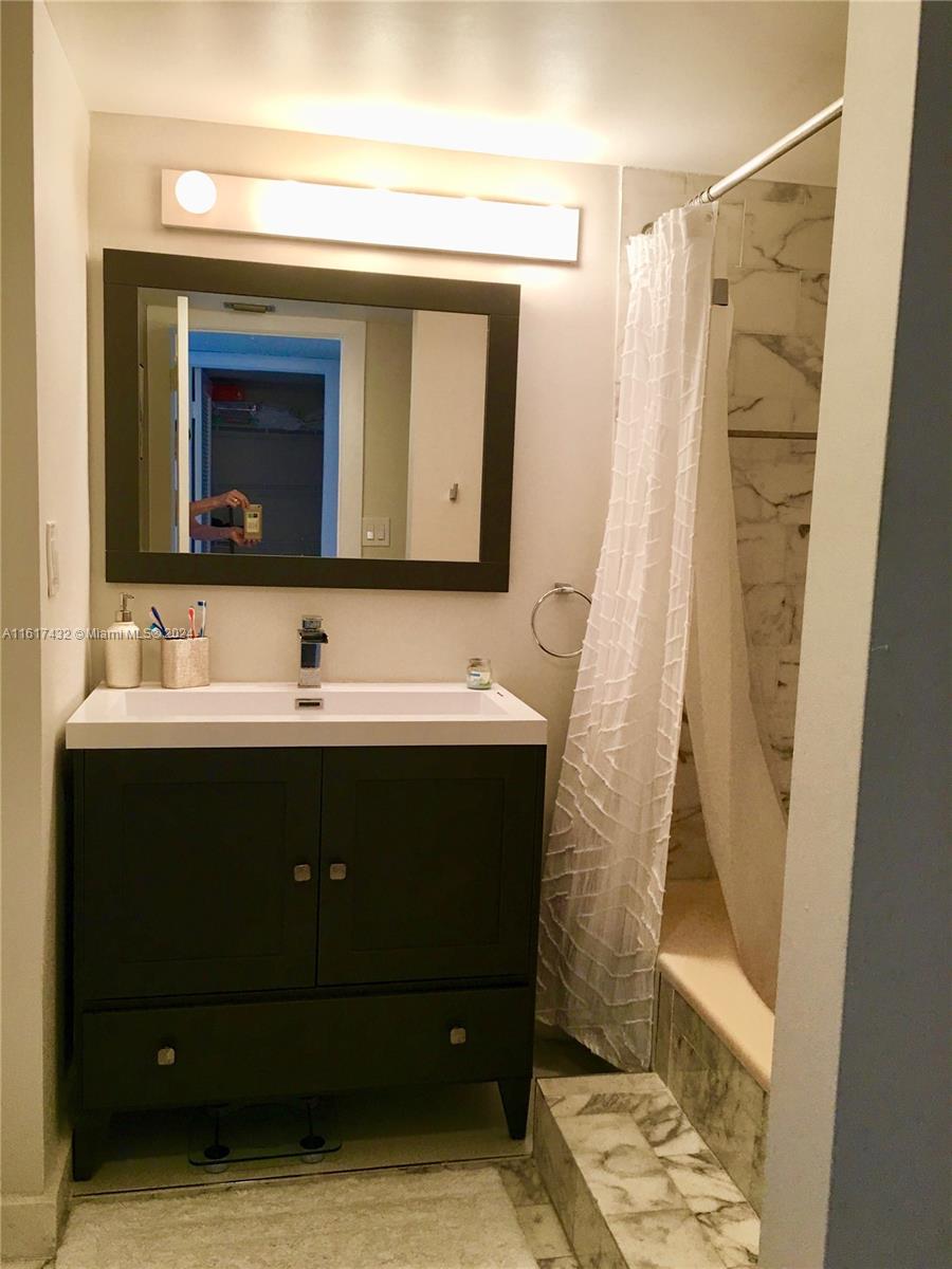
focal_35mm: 29
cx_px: 476
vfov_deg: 61.7
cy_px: 634
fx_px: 1063
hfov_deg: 48.2
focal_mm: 4.15
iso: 32
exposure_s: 1/30
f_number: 2.2
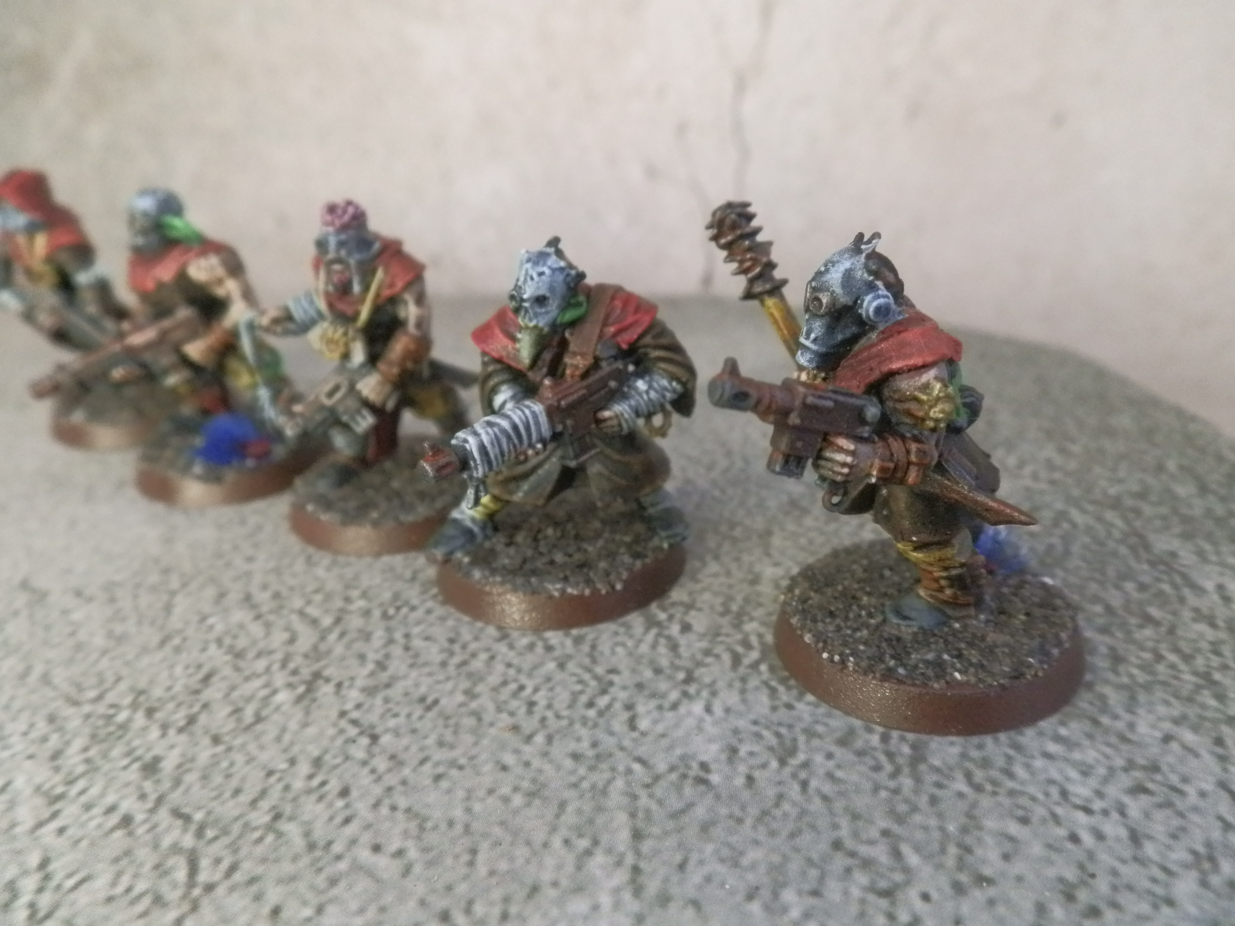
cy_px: 463
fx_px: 999
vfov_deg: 49.7
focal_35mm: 28
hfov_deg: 63.4
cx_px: 618
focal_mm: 5
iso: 400
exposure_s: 1/80
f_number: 3.1
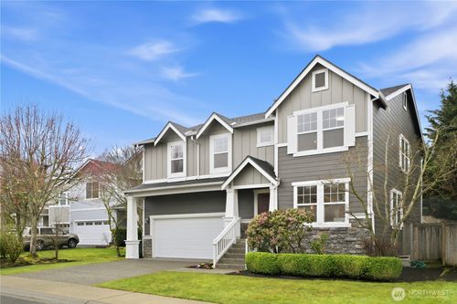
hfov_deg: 63.7
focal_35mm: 29
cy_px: 152
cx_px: 228
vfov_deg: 44.9
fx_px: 368
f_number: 9
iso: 400
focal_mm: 29
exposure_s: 1/40
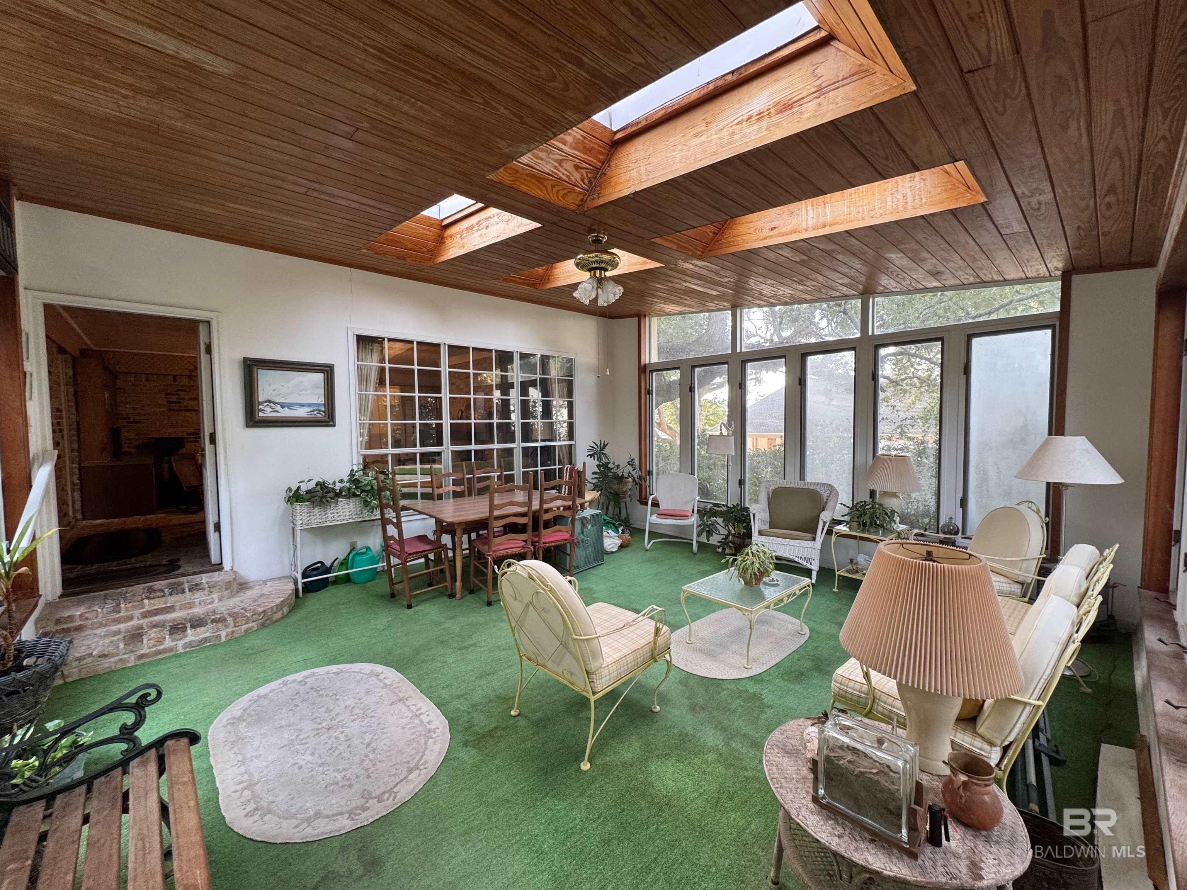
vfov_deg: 85.7
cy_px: 445
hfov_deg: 102.1
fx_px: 480
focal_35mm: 14
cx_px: 594
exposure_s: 1/99
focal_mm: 2.22
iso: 200
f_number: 2.2
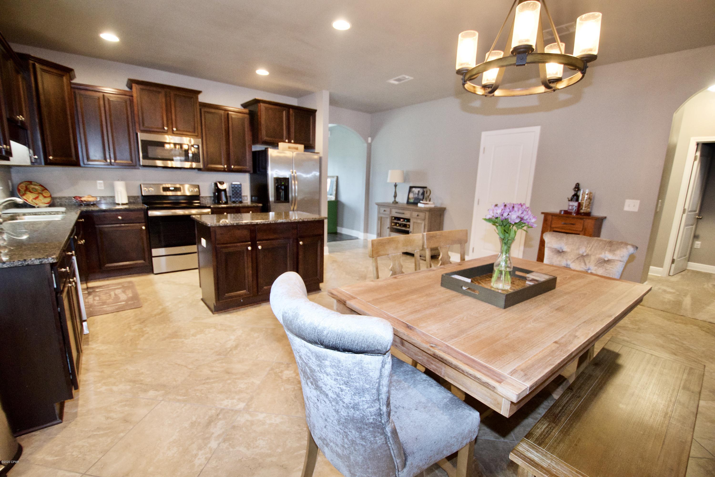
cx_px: 358
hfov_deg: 100.4
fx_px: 298
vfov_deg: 77.3
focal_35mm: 15
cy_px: 238
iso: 2200
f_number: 3.5
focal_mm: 10
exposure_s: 1/60
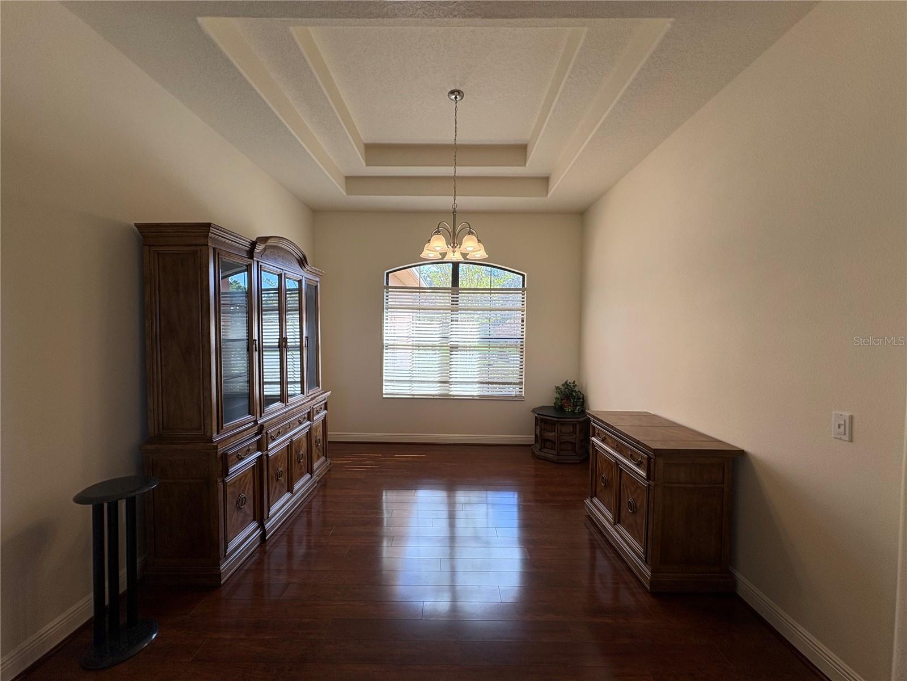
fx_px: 367
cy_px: 340
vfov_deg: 85.7
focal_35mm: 14
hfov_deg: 102.1
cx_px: 454
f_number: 2.2
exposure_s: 1/212
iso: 50
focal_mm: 2.22
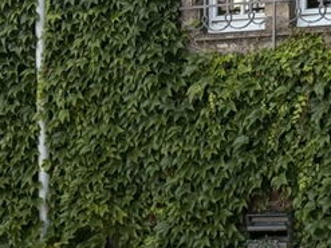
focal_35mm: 199
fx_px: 1902
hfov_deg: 9.9
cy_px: 499
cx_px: 21
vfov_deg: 7.2
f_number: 1.78
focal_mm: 6.76
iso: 100
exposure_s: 1/1285
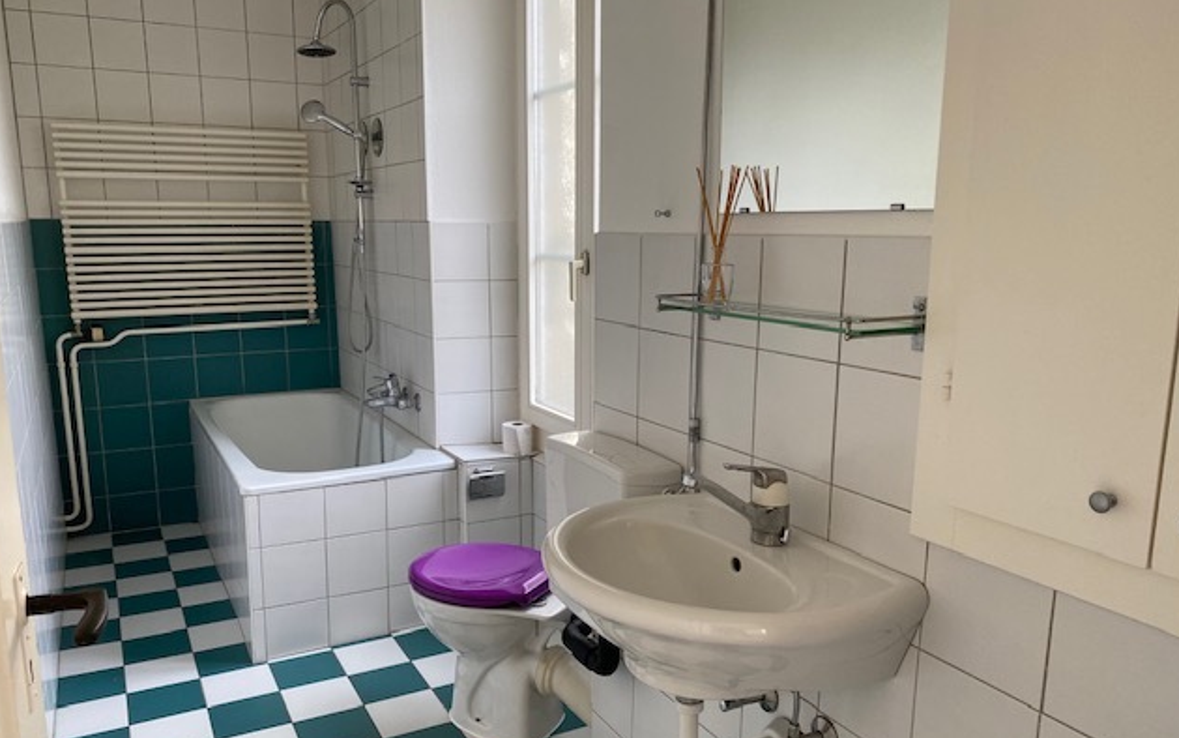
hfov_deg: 66.5
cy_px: 403
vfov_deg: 44.5
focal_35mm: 28
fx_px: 900
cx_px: 590
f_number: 1.8
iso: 100
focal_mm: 4.25
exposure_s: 1/121
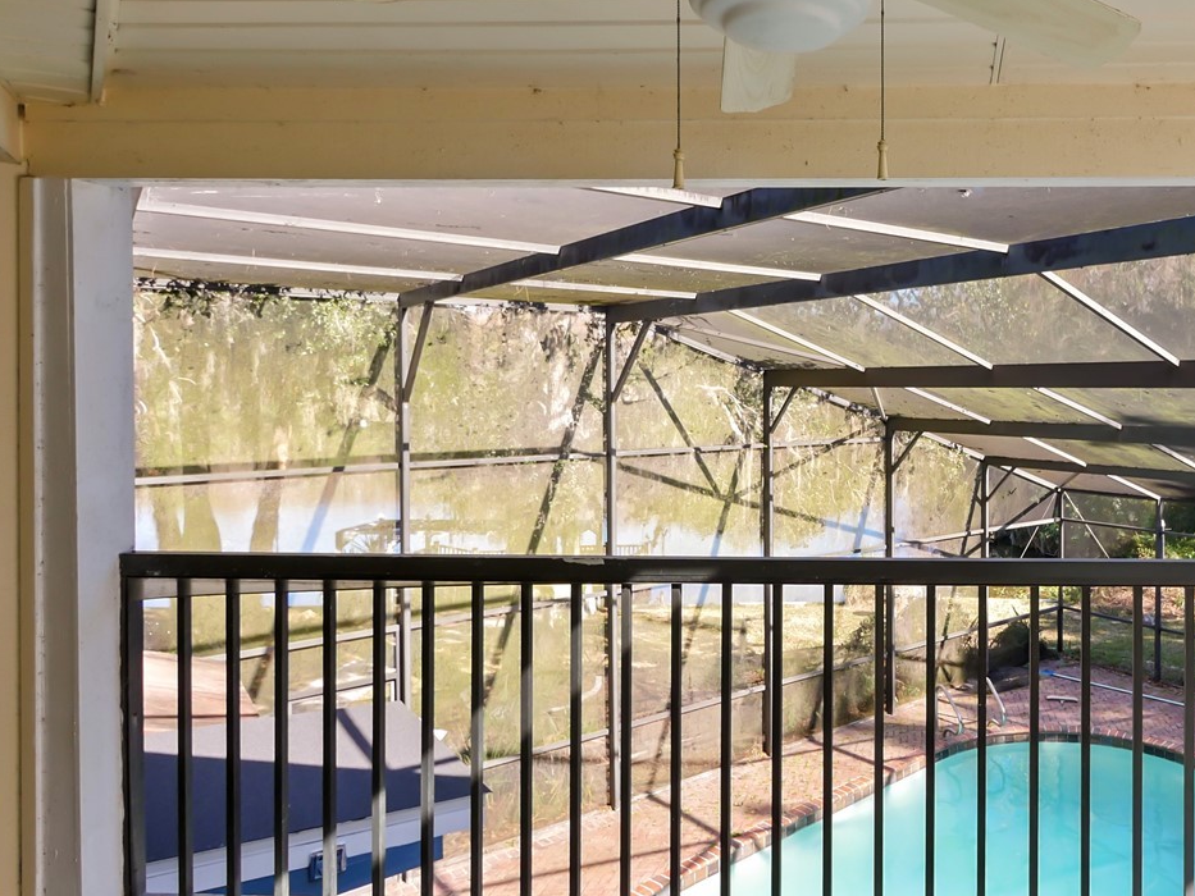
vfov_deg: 56.8
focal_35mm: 24
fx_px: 829
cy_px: 435
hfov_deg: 66.1
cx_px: 927
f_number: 4.5
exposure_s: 1/125
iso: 200
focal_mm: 7
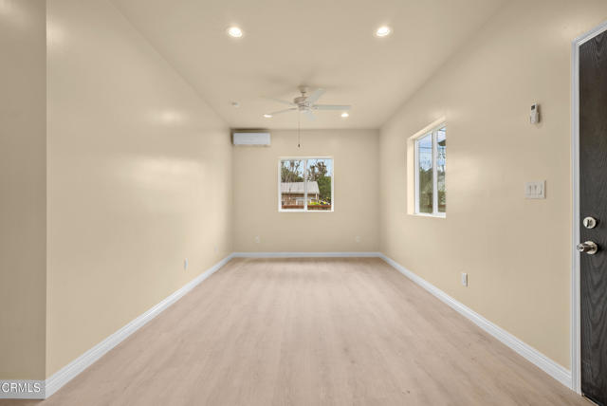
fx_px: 270
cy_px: 203
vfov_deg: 73.9
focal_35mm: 16
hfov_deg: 96.7
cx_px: 304
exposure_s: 1/6
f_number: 8
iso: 250
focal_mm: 16
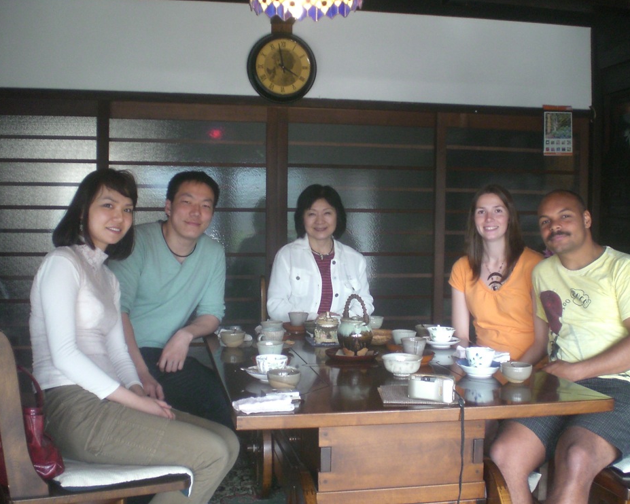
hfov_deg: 45.8
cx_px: 336
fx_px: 746
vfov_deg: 37.3
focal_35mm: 40
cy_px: 250
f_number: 3.1
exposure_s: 1/80
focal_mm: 6.3
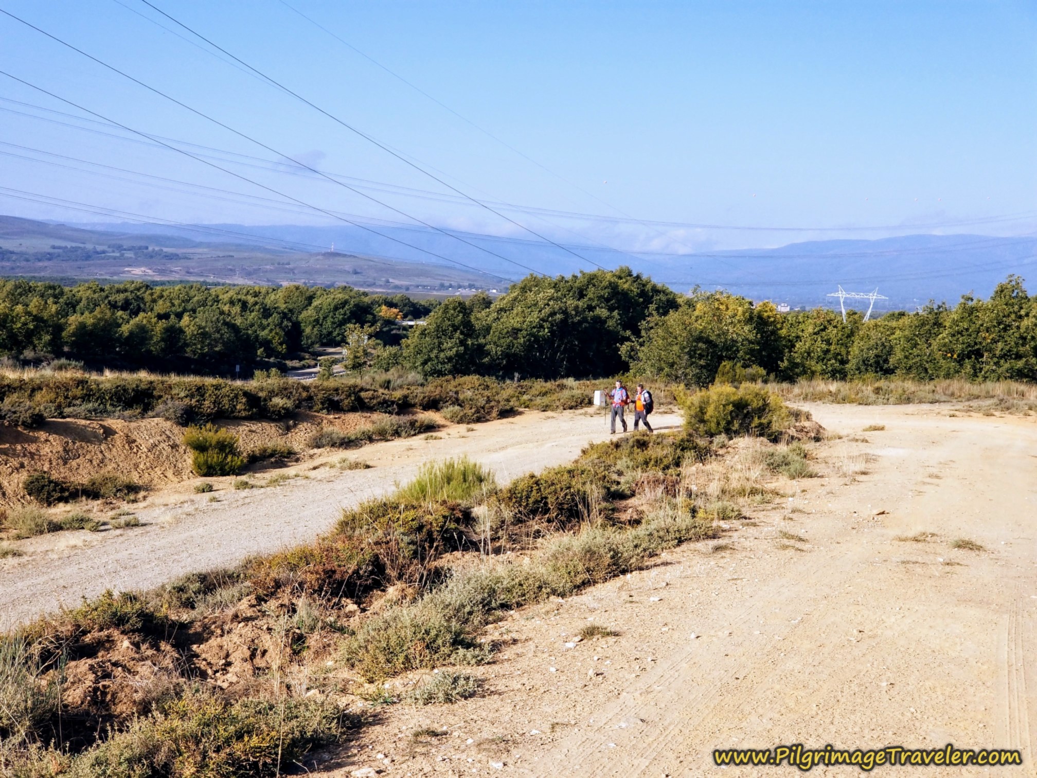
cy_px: 389
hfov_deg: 36.8
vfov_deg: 28.0
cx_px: 518
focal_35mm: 52
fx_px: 1558
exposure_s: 1/670
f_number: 2.4
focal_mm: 6
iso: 25
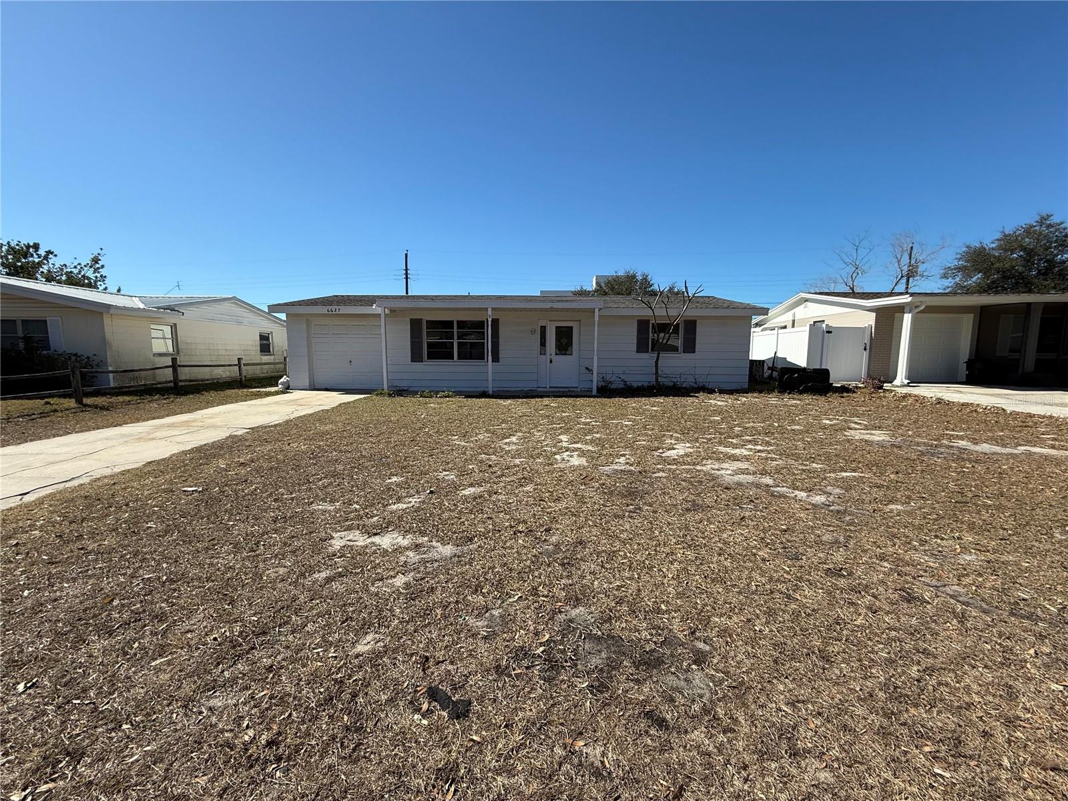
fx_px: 432
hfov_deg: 102.1
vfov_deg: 85.7
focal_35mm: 14
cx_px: 534
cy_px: 400
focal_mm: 2.22
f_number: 2.2
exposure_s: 1/1961
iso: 50
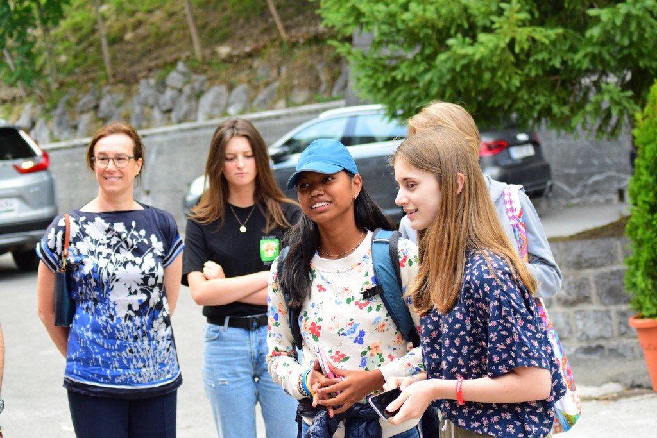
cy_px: 219
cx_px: 328
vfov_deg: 13.0
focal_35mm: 105
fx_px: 1916
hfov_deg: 19.5
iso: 2500
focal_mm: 70
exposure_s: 1/1250
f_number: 5
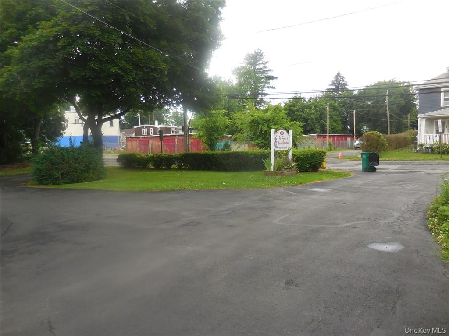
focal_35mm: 25
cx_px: 224
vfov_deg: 54.9
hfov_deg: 69.4
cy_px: 168
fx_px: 324
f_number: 3.3
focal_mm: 4.5
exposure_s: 1/200
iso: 125
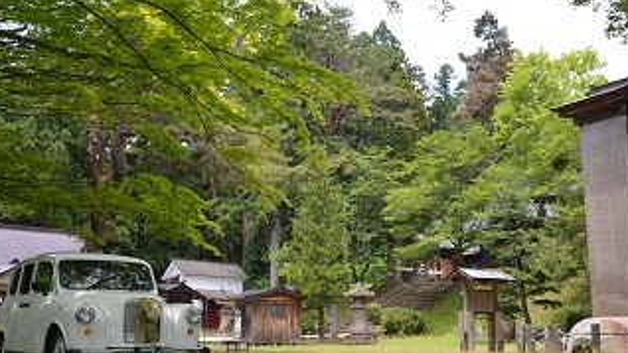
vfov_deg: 29.7
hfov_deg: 50.3
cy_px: 161
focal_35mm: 40
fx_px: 666
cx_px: 357
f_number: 5
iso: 100
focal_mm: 18
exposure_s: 1/200
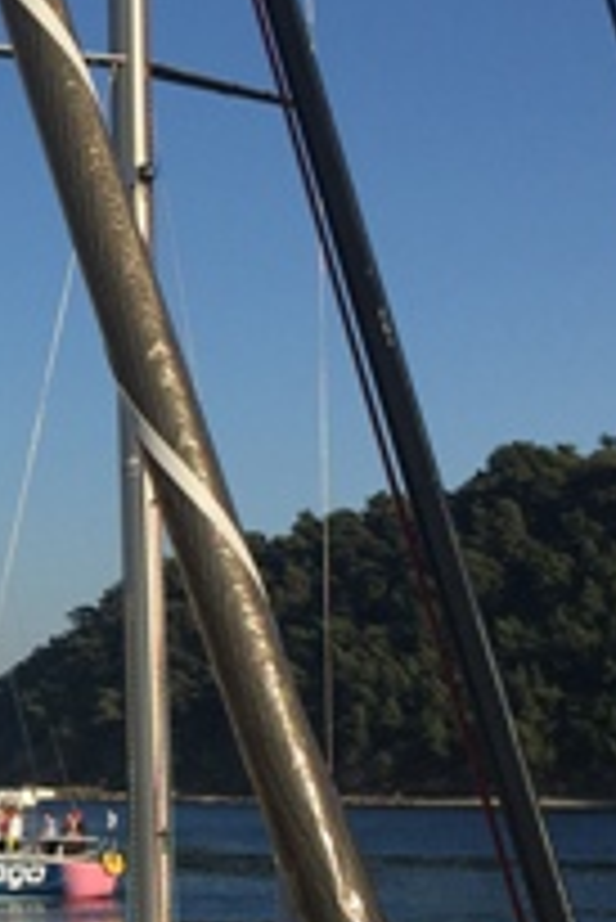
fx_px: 2408
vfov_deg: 21.3
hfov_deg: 13.4
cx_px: -405
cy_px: 774
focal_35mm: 94
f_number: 2.2
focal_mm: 4.15
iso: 32
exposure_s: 1/3049
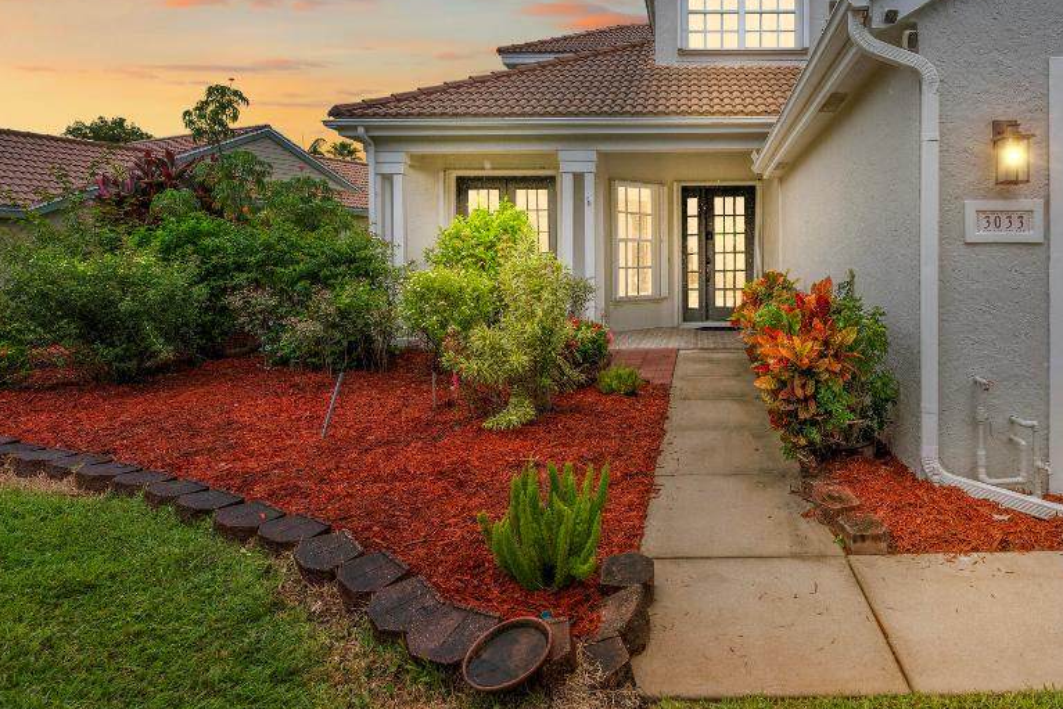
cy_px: 246
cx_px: 698
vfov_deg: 58.4
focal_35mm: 21
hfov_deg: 78.9
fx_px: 620
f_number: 8
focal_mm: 14
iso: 500
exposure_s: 1/1000
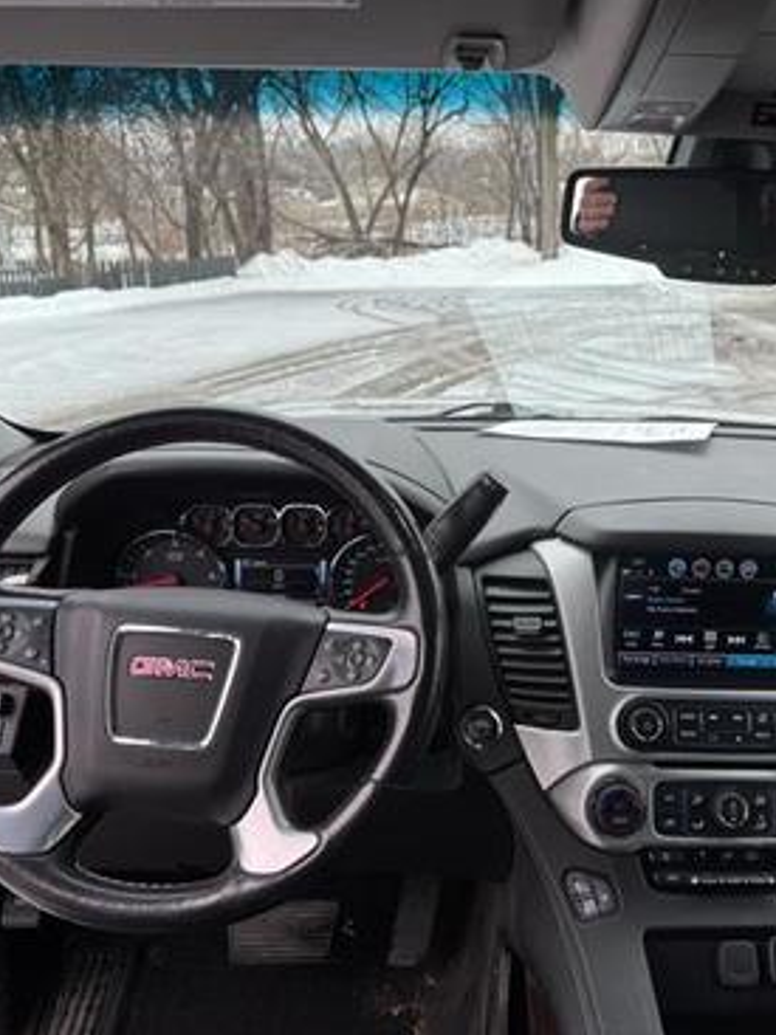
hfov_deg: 42.1
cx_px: 545
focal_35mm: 33
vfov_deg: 55.4
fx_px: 987
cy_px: 510
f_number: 1.78
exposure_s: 1/207
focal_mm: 6.76
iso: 64
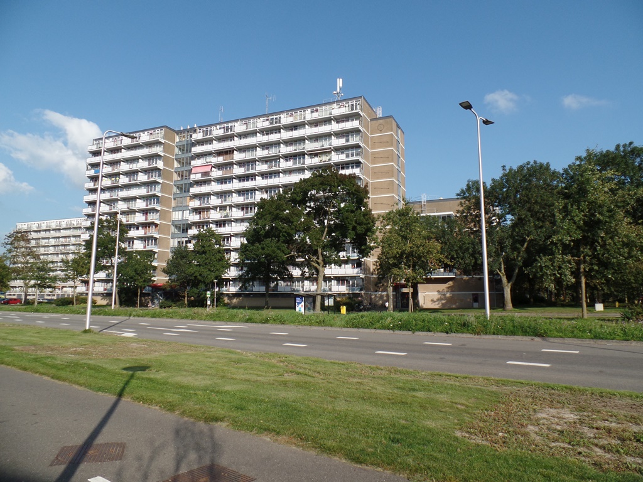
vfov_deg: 58.9
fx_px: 427
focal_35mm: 23
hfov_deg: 73.9
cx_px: 322
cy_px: 241
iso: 80
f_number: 3.5
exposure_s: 1/750
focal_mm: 4.1
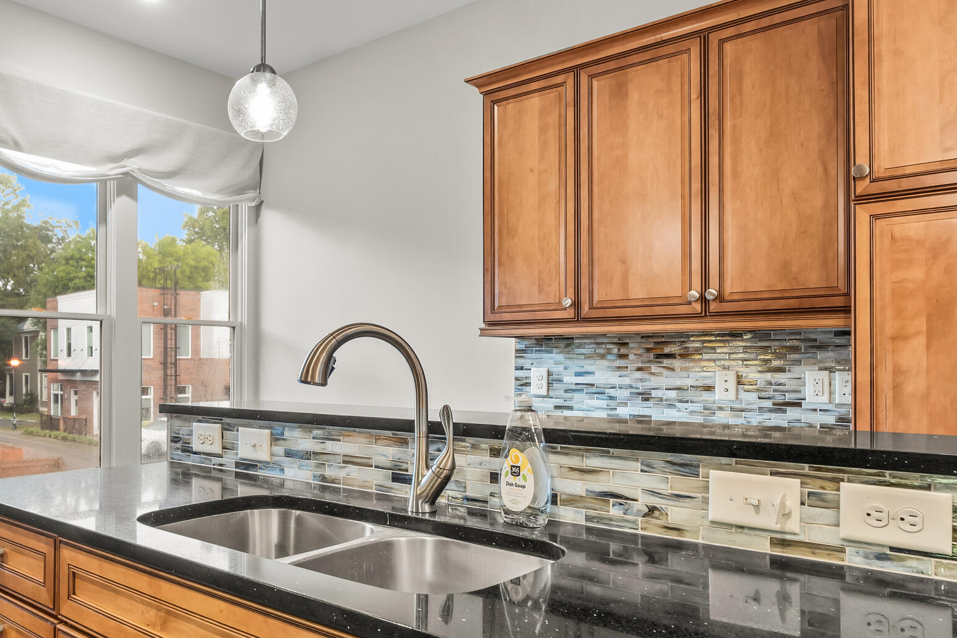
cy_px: 345
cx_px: 334
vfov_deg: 47.9
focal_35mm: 27
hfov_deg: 65.9
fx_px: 718
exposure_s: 1/1.43
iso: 200
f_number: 8
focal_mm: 14
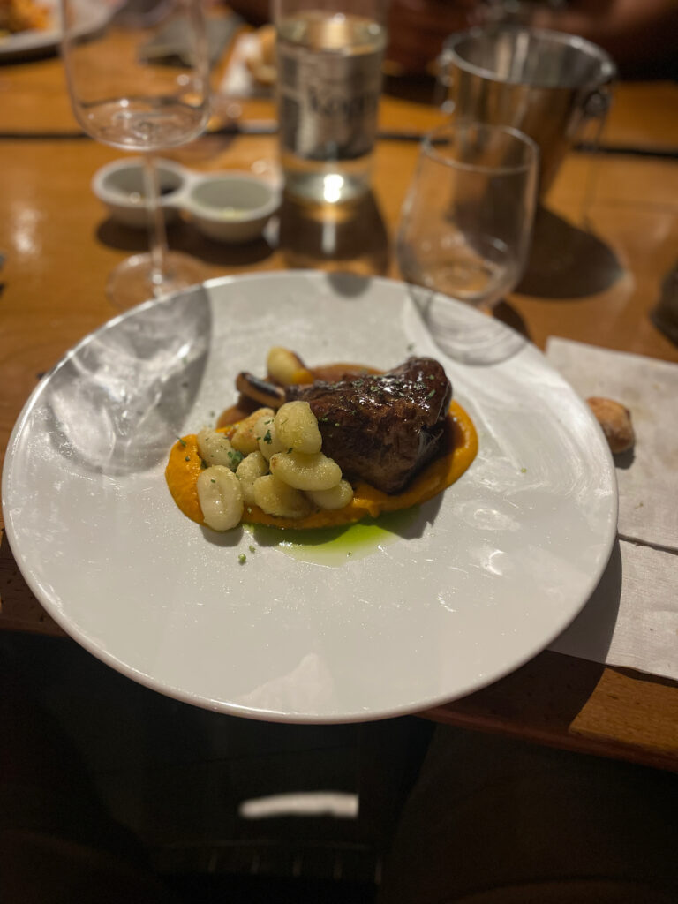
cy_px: 452
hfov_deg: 53.1
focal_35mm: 26
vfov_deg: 67.3
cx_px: 339
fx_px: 679
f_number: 1.6
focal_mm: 4.2
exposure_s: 1/41
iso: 500
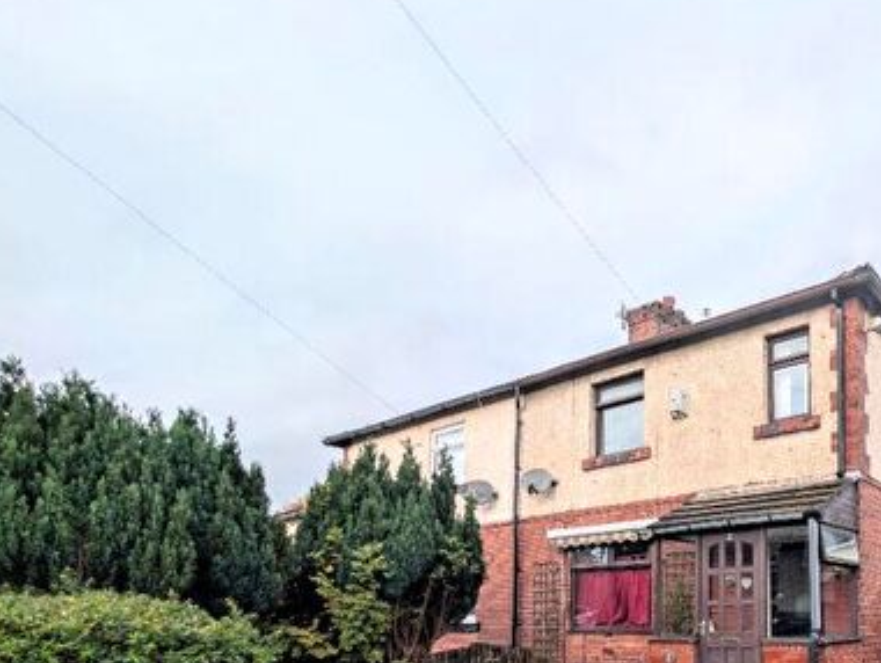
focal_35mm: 22
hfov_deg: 66.5
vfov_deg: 54.7
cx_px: 748
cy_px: 574
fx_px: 561
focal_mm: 2.02
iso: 53
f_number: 1.7
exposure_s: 1/1140
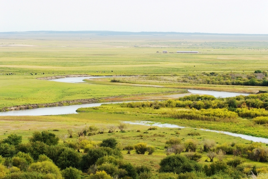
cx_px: 134
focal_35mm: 174
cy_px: 90
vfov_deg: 7.9
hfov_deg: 11.8
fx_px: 1295
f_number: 22
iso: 800
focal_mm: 116
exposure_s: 1/57
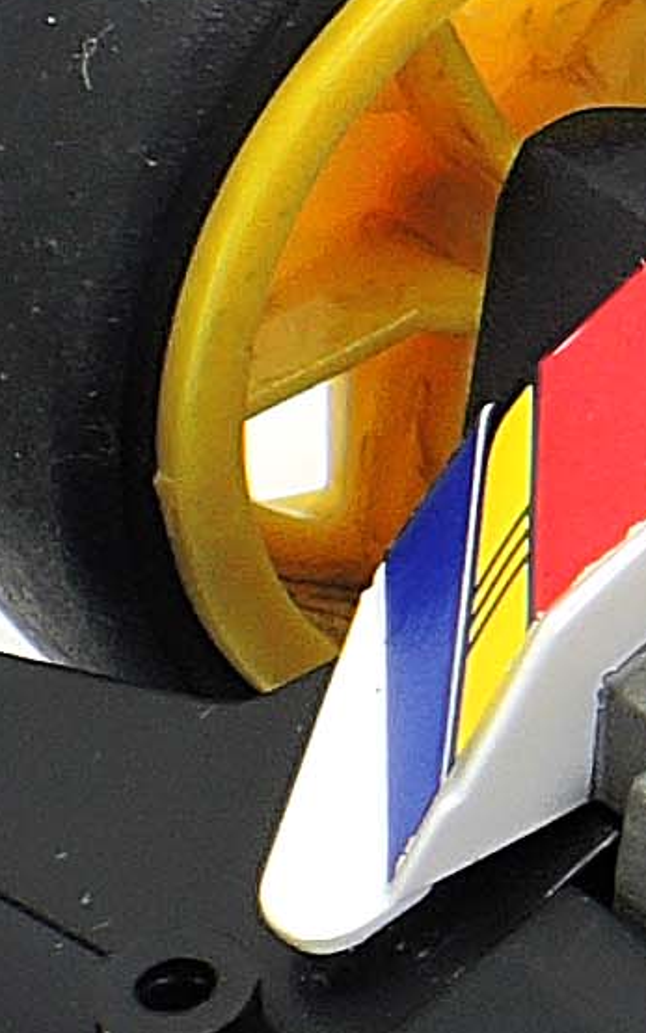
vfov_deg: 2.3
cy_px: 145
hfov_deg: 1.4
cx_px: 2580
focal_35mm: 916
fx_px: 25796
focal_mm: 25.5
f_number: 5.6
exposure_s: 1/160
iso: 80
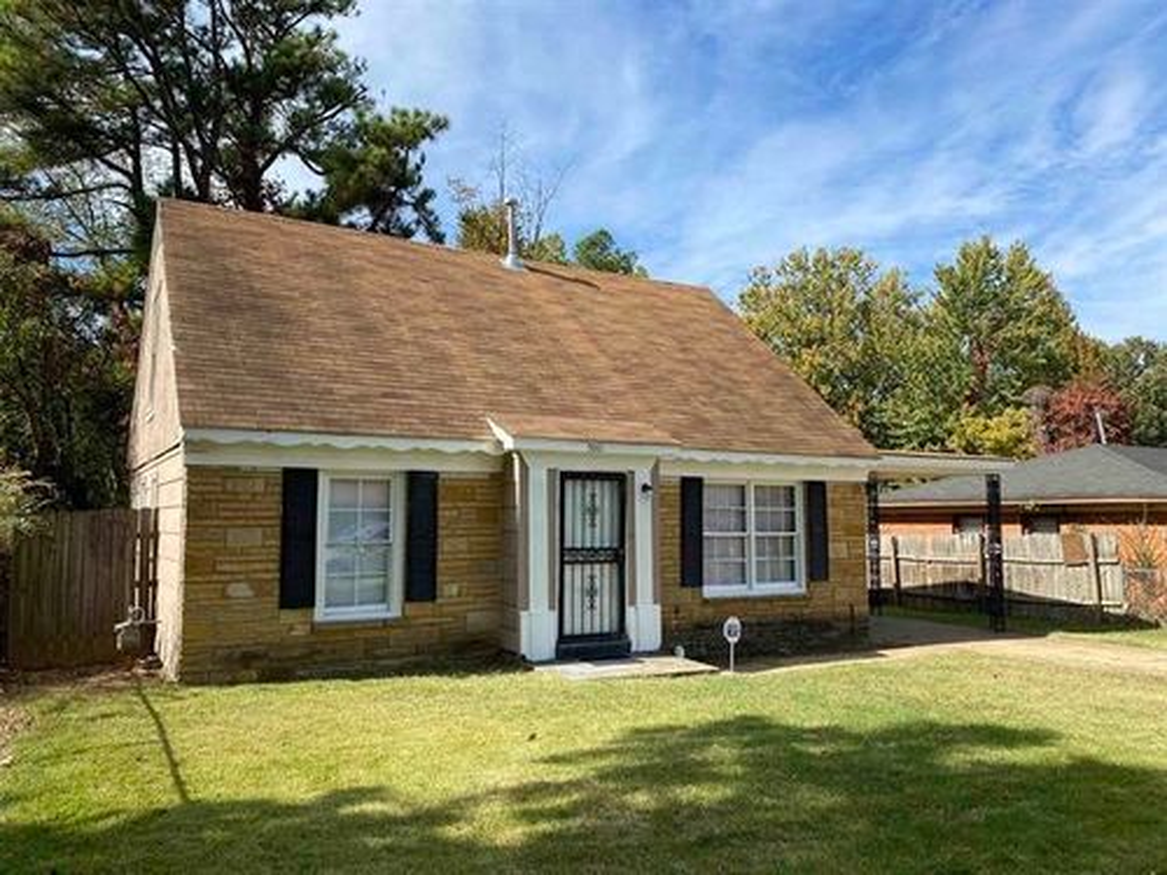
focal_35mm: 26
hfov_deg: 67.3
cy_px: 438
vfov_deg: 53.1
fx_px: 877
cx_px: 584
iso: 32
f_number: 1.8
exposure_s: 1/2105
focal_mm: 4.25
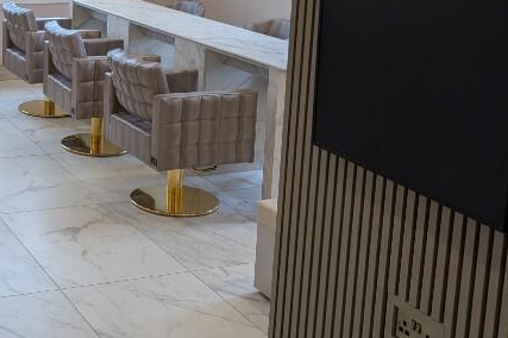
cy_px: 37
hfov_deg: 31.4
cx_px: 24
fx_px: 846
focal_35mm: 60
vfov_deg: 22.1
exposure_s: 1/613
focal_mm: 6.9
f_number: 1.68
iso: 42
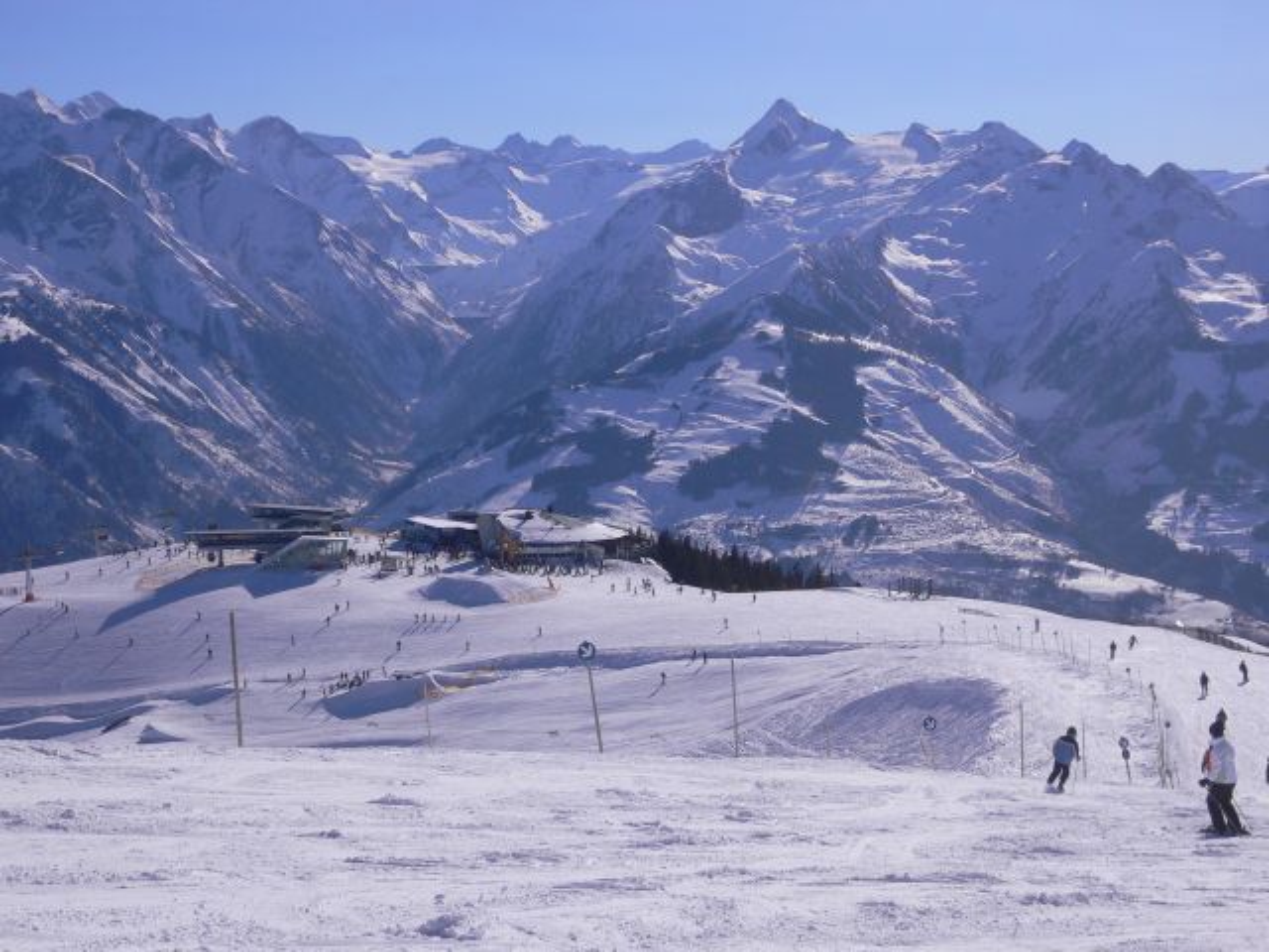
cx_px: 634
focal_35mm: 61
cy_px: 476
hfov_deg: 31.7
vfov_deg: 24.0
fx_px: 2236
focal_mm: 10.1
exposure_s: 1/500
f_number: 7.5
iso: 80
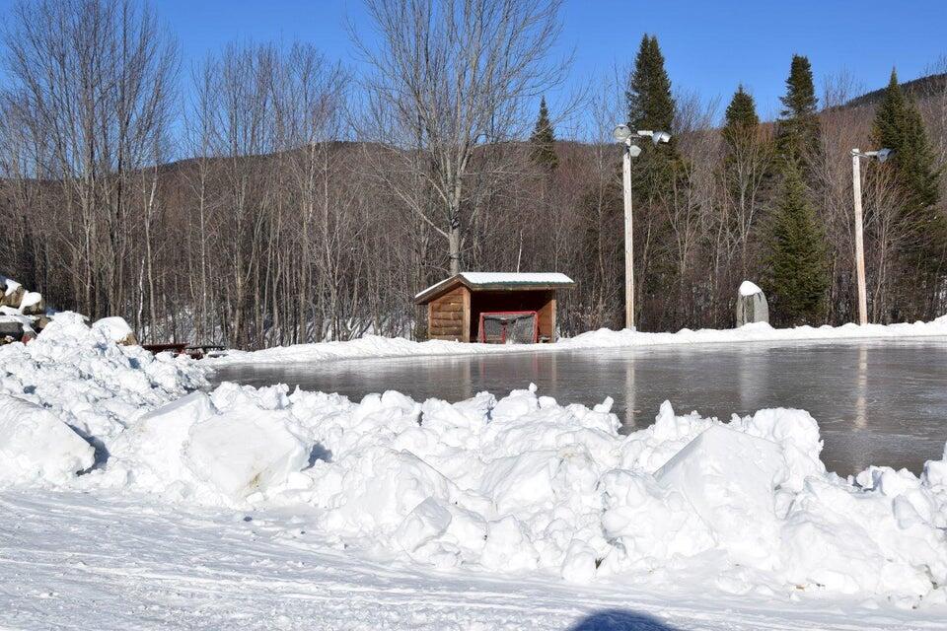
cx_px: 474
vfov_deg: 30.8
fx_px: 1144
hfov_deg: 45.0
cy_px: 316
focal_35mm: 44
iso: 200
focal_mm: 29
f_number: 13
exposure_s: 1/640
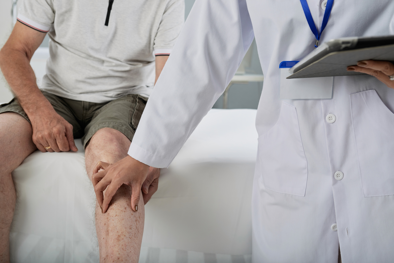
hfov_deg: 54.4
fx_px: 383
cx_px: 197
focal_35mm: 35
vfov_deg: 37.9
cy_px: 132
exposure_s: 1/250
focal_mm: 35
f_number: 4.8
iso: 200
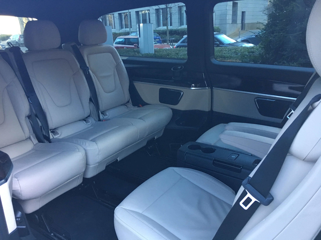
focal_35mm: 29
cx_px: 160
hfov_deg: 61.7
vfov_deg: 48.2
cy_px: 120
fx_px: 269
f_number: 2.2
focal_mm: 4.15
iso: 200
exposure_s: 1/33
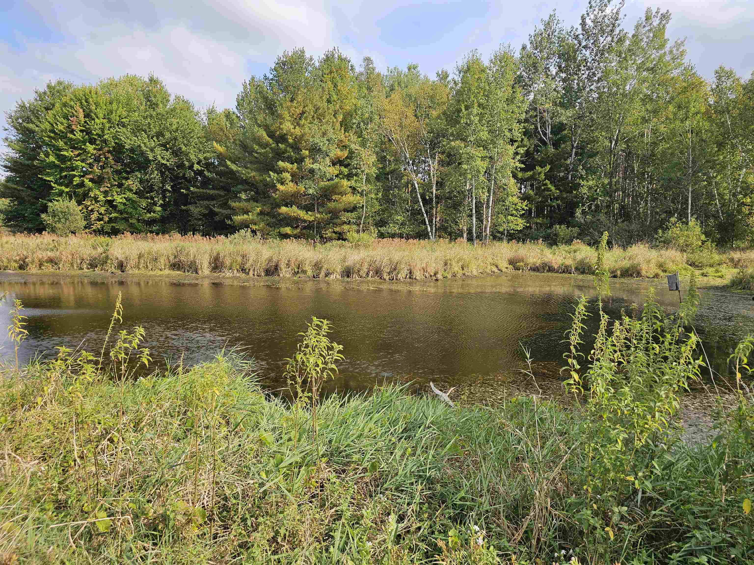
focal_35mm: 23
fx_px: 501
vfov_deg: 58.9
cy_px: 282
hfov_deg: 73.9
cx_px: 377
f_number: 1.7
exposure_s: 1/380
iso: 10
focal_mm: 6.3
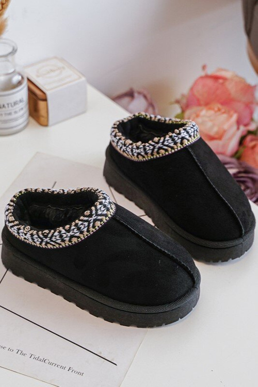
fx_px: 484
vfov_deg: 43.6
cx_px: 129
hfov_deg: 29.9
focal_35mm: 45
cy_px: 194
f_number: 4
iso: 500
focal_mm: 45
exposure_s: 1/100
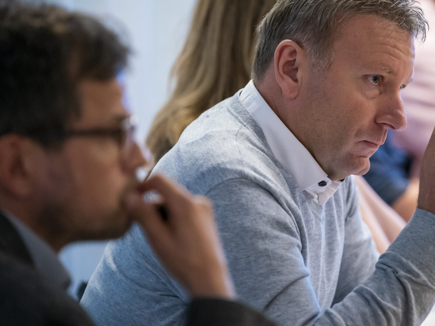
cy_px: 116
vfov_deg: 6.2
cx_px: 321
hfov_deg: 8.2
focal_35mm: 241
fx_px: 3028
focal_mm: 158
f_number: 2.8
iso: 3200
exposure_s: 1/125
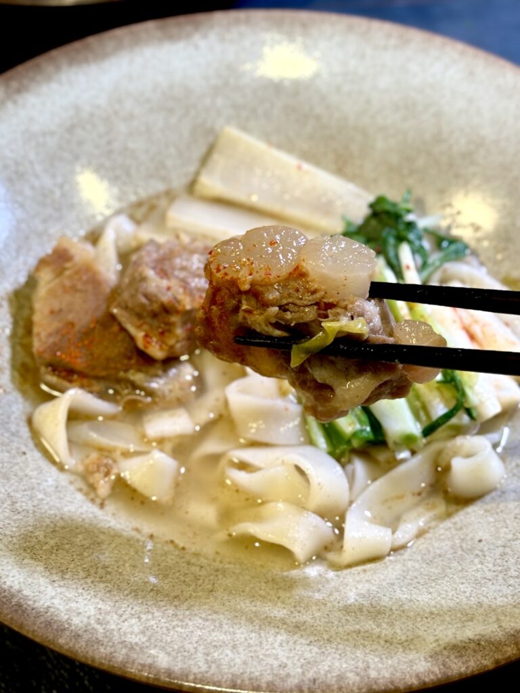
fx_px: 1042
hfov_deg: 28.0
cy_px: 346
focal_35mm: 52
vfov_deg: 36.8
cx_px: 260
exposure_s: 1/59
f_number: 1.6
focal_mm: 5.96
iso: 64
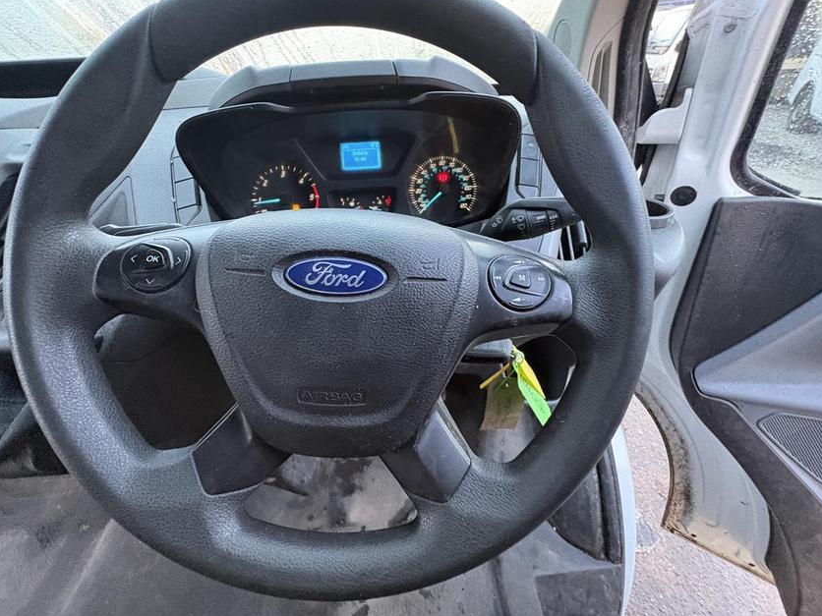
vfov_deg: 81.7
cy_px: 290
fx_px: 356
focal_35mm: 15
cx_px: 407
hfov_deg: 98.2
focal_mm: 2.22
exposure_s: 1/60
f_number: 2.2
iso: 800
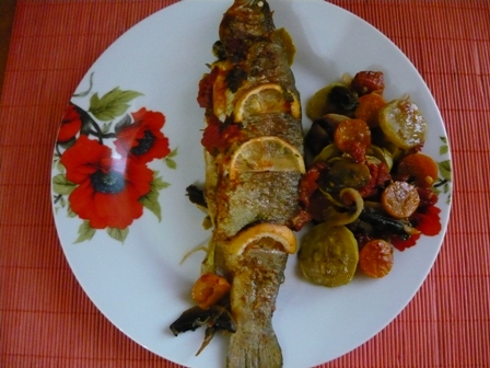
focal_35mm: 33
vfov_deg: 42.9
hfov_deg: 55.4
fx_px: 467
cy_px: 184
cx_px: 245
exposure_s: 1/15
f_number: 2.8
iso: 800
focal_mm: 5.5
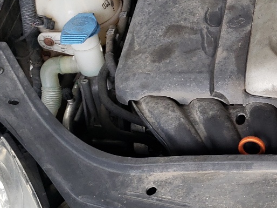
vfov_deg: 18.1
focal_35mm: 81
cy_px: 152
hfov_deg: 22.0
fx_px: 648
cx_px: 345
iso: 53
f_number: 1.5
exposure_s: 1/60.2
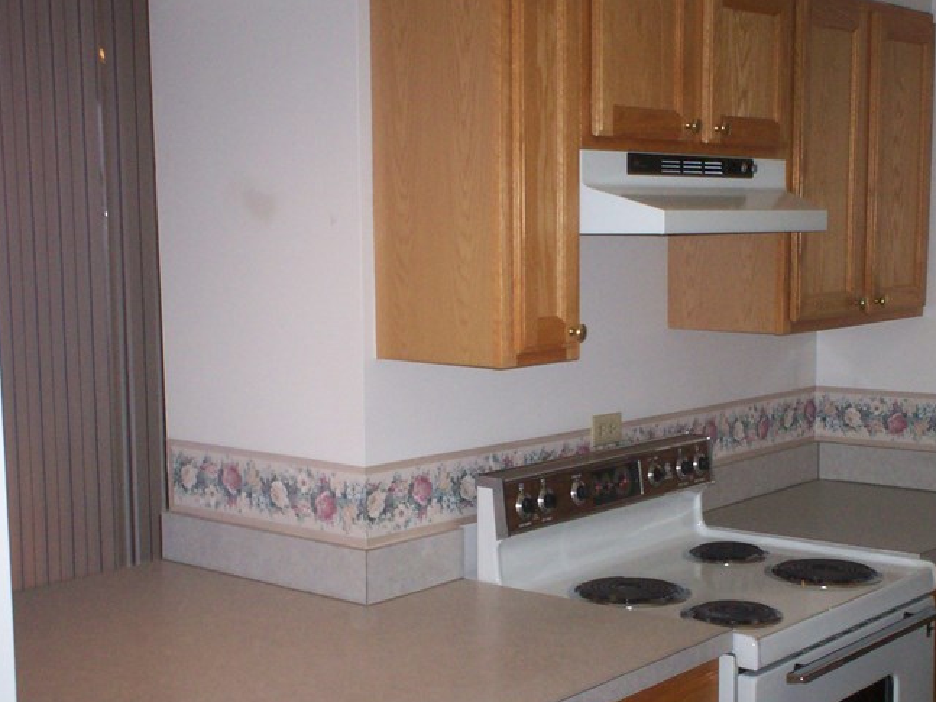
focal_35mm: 57
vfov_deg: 25.6
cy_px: 391
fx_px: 1541
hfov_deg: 33.7
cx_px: 547
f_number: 4.5
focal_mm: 6
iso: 140
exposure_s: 1/60
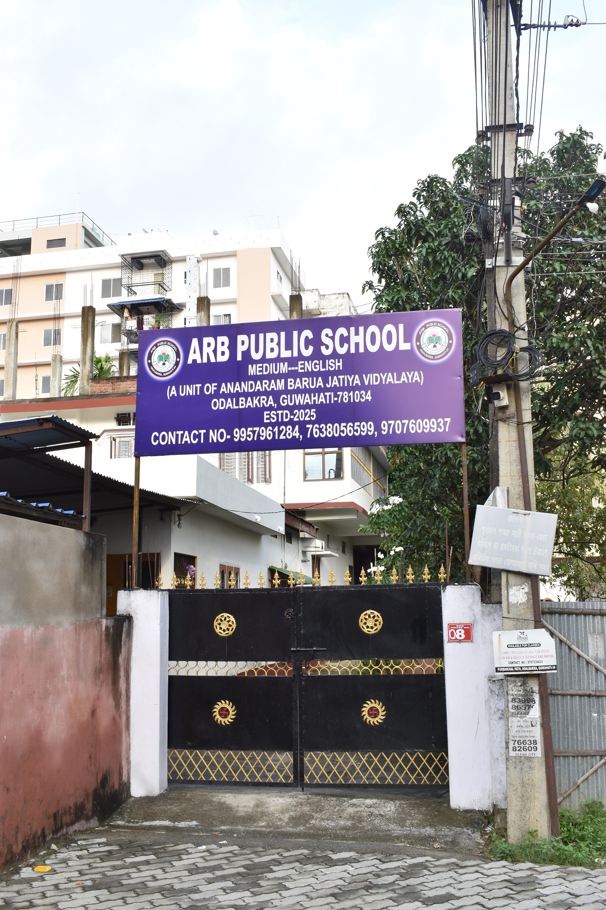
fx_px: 909
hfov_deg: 36.9
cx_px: 303
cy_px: 455
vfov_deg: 53.1
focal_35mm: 36
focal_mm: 24
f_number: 9
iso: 320
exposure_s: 1/80
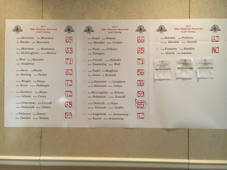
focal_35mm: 29
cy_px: 85
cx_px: 114
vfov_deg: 48.2
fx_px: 190
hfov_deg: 61.7
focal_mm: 4.15
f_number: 2.2
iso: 200
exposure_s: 1/30
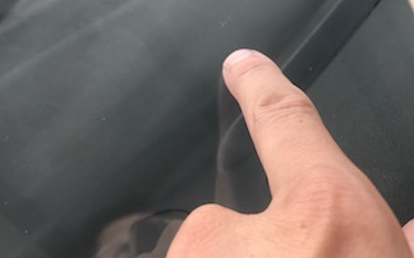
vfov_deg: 28.3
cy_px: 36
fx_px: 496
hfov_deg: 45.3
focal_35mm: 44
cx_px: 201
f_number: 1.8
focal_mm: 3.99
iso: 20
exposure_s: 1/206
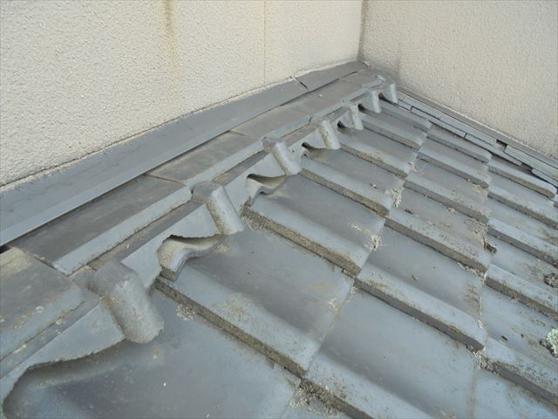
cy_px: 210
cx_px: 279
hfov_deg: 67.3
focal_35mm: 26
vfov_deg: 53.1
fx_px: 419
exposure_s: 1/100
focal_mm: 4.6
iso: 100
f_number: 3.5
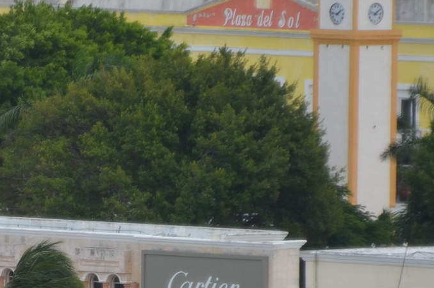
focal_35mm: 1495
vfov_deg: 0.9
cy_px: 197
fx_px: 17993
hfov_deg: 1.4
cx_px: -46
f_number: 6.3
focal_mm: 270
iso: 200
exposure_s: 1/640
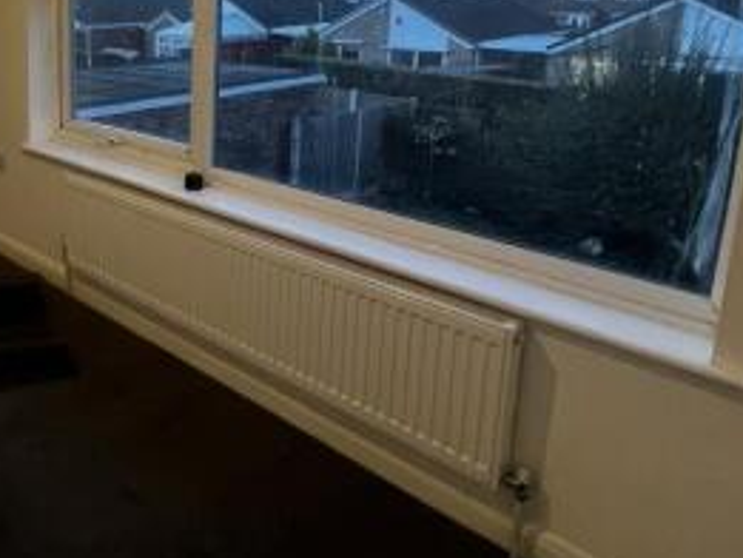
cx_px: 56
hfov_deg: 52.9
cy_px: 104
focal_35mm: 29
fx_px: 623
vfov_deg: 45.6
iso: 400
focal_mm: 1.57
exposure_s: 1/50
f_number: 1.8
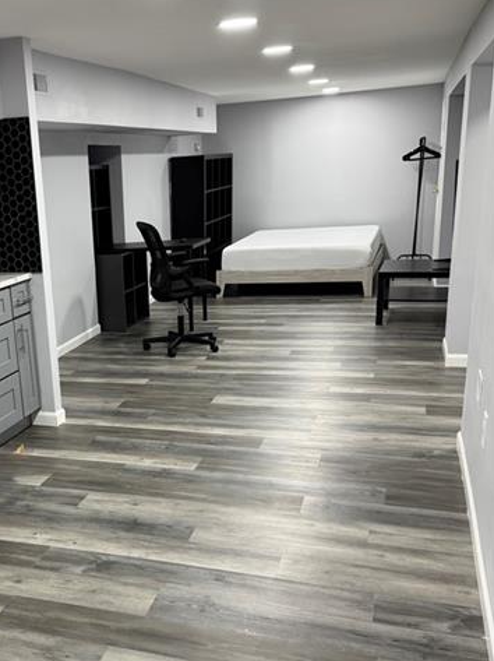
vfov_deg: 47.4
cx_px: 99
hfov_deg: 35.6
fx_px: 743
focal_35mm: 39
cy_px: 415
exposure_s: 1/60
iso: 125
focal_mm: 6.76
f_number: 1.78
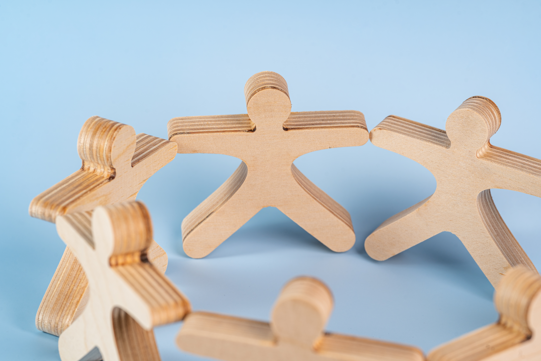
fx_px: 1578
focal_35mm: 105
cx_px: 270
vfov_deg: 13.0
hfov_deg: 19.5
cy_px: 180
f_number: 9
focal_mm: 105
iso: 100
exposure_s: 1/125
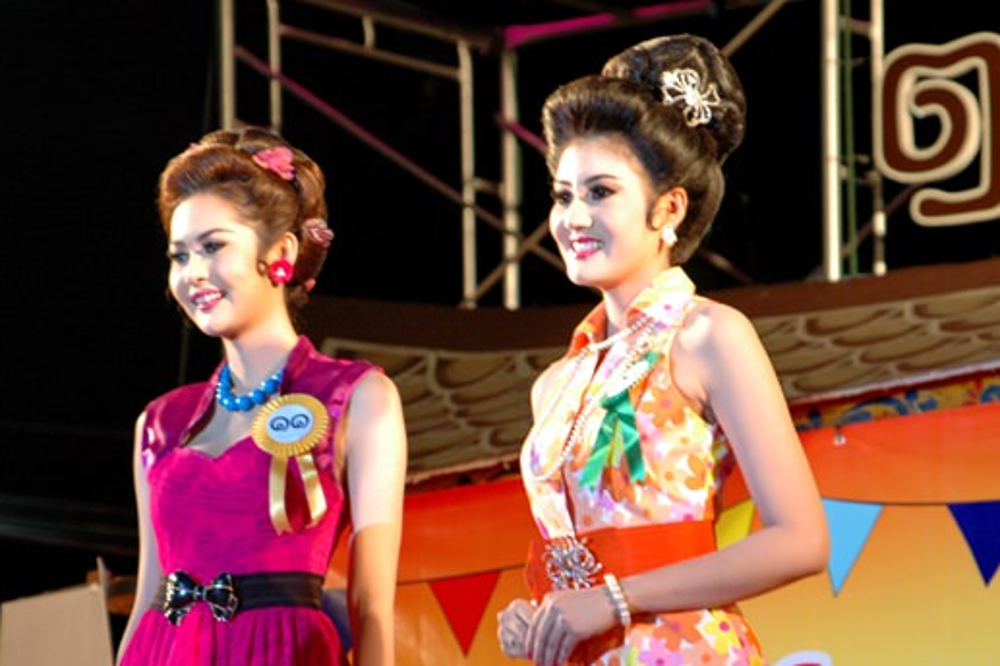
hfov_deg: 9.6
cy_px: 347
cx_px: 501
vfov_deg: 6.4
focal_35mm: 215
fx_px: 5955
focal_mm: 135
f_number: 6
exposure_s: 1/25
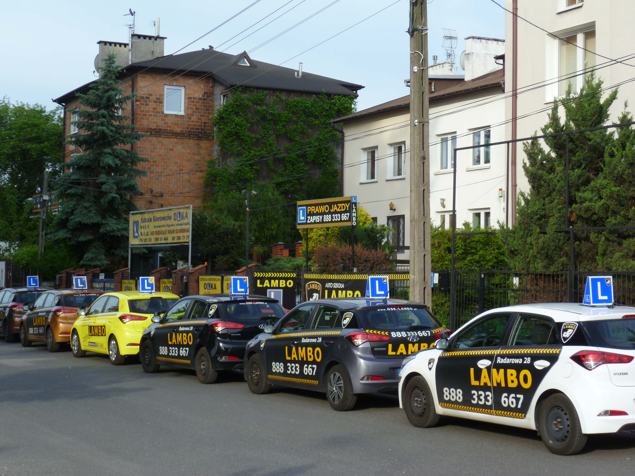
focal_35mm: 72
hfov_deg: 27.0
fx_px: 1321
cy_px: 238
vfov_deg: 20.4
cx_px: 318
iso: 80
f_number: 4.5
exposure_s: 1/200
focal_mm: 12.8
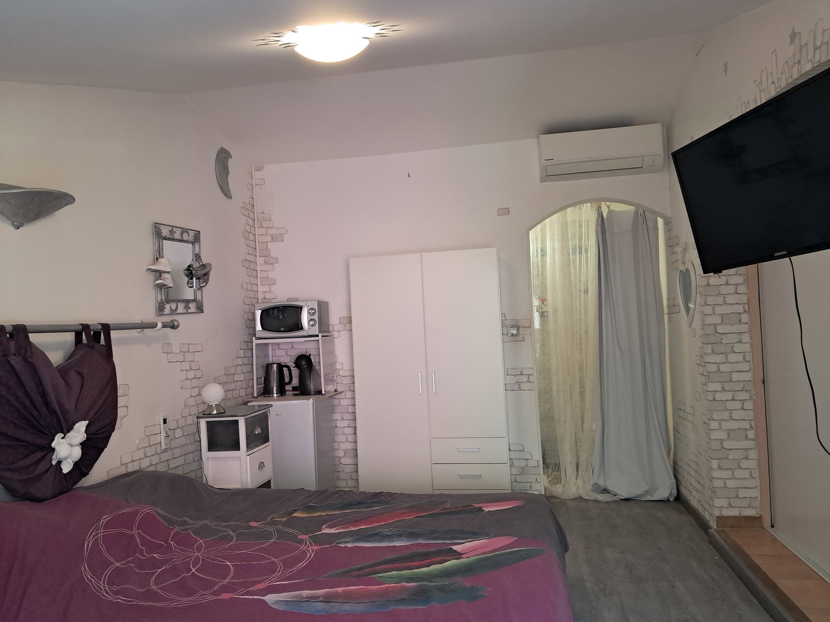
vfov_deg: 51.4
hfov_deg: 65.3
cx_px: 415
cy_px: 311
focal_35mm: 27
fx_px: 647
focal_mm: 4
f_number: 1.8
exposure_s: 1/60
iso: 320
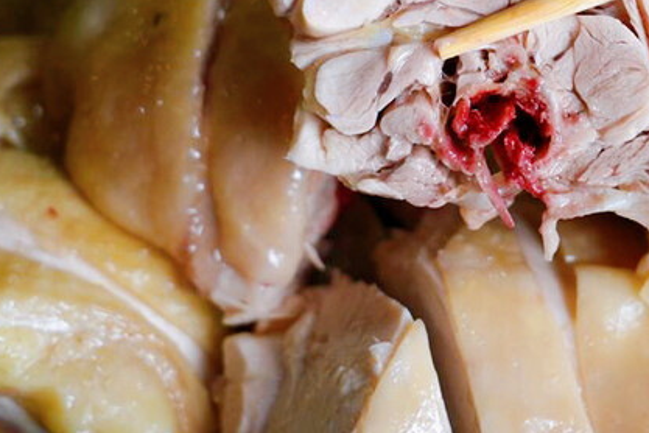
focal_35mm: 104
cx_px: 489
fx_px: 1875
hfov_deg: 19.5
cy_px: 76
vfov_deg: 13.1
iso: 320
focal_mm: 51
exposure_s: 1/160
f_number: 6.3
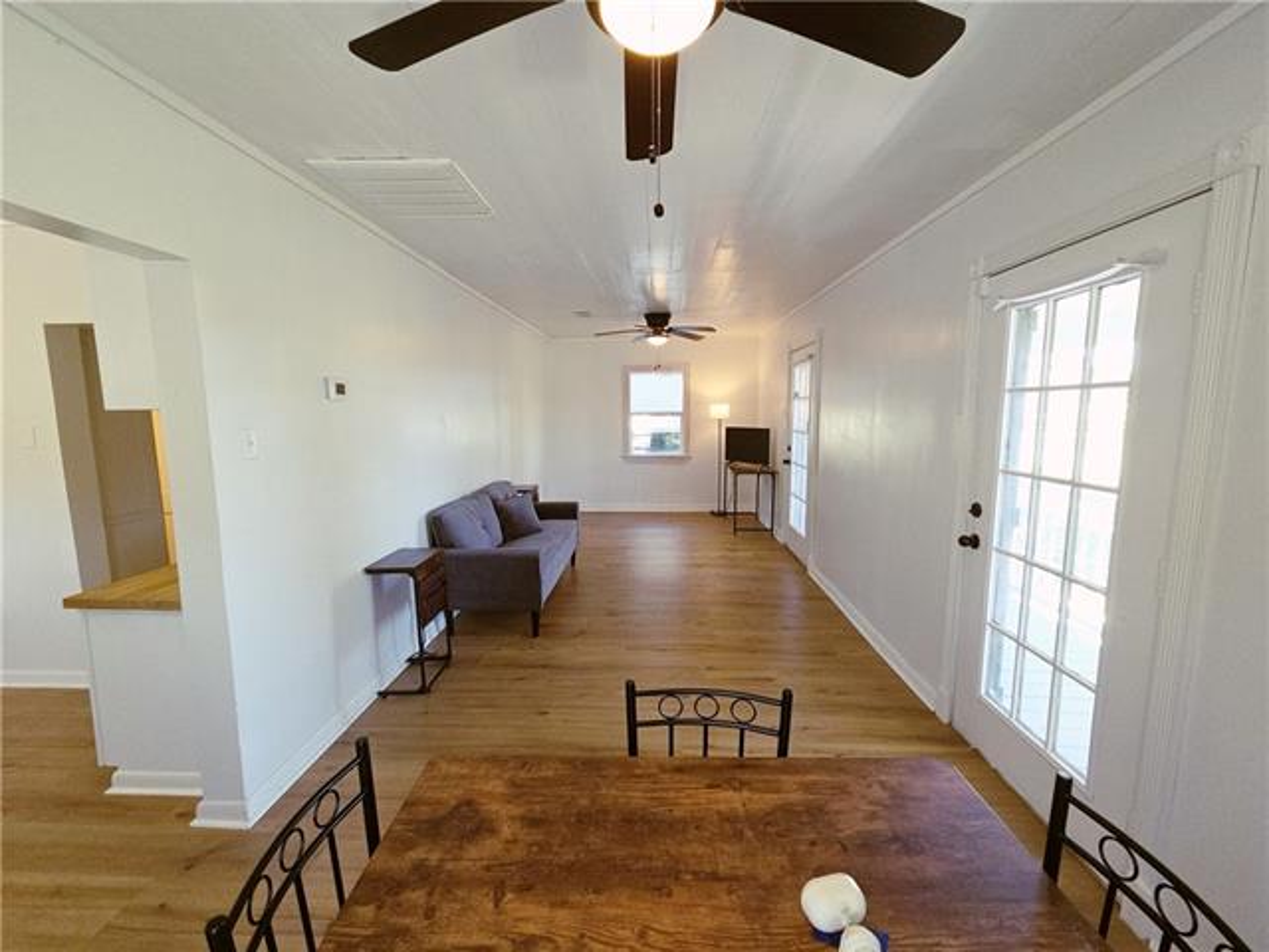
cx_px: 634
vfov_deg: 89.9
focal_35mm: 13
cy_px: 476
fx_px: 477
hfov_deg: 106.2
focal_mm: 2.2
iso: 80
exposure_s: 1/60
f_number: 2.2
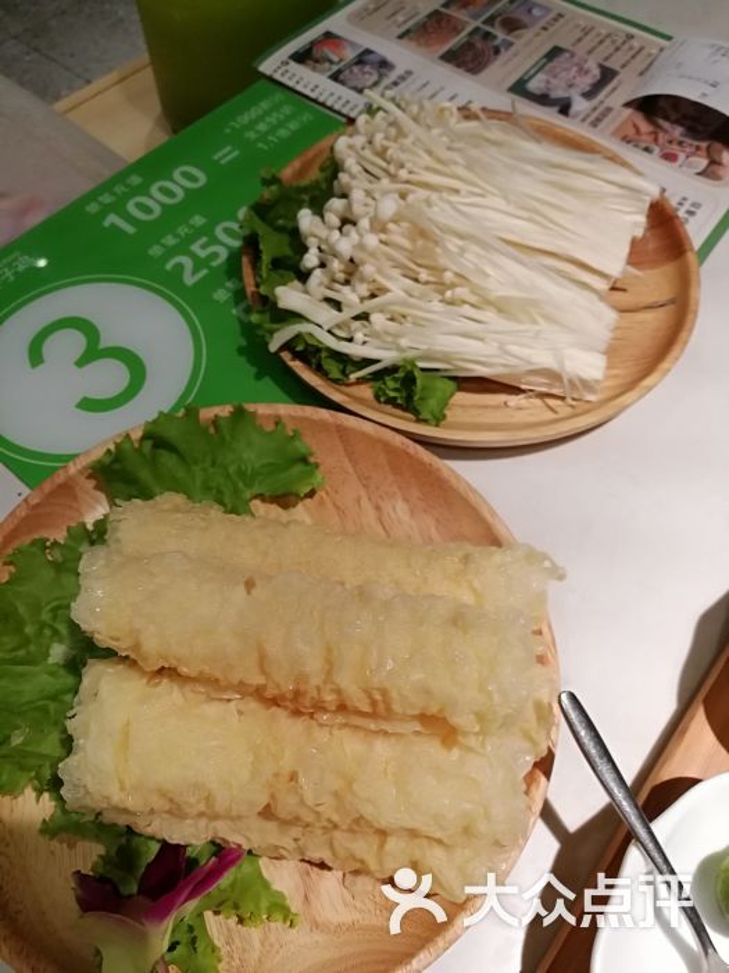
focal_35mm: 27
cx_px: 364
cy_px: 486
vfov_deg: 65.3
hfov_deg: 51.4
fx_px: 758
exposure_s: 1/33.3
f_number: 2.2
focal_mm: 3.84
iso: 320
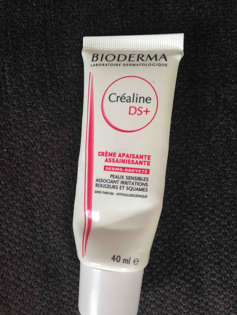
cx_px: 118
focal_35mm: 33
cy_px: 158
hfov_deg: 42.9
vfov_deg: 55.4
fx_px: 301
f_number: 2.4
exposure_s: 1/40
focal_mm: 4.12
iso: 64
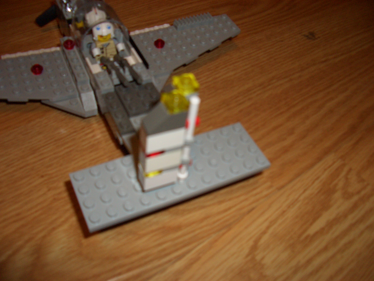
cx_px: 187
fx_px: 378
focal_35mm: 35
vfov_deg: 40.7
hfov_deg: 52.6
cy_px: 140
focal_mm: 5.8
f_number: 2.6
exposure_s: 1/60
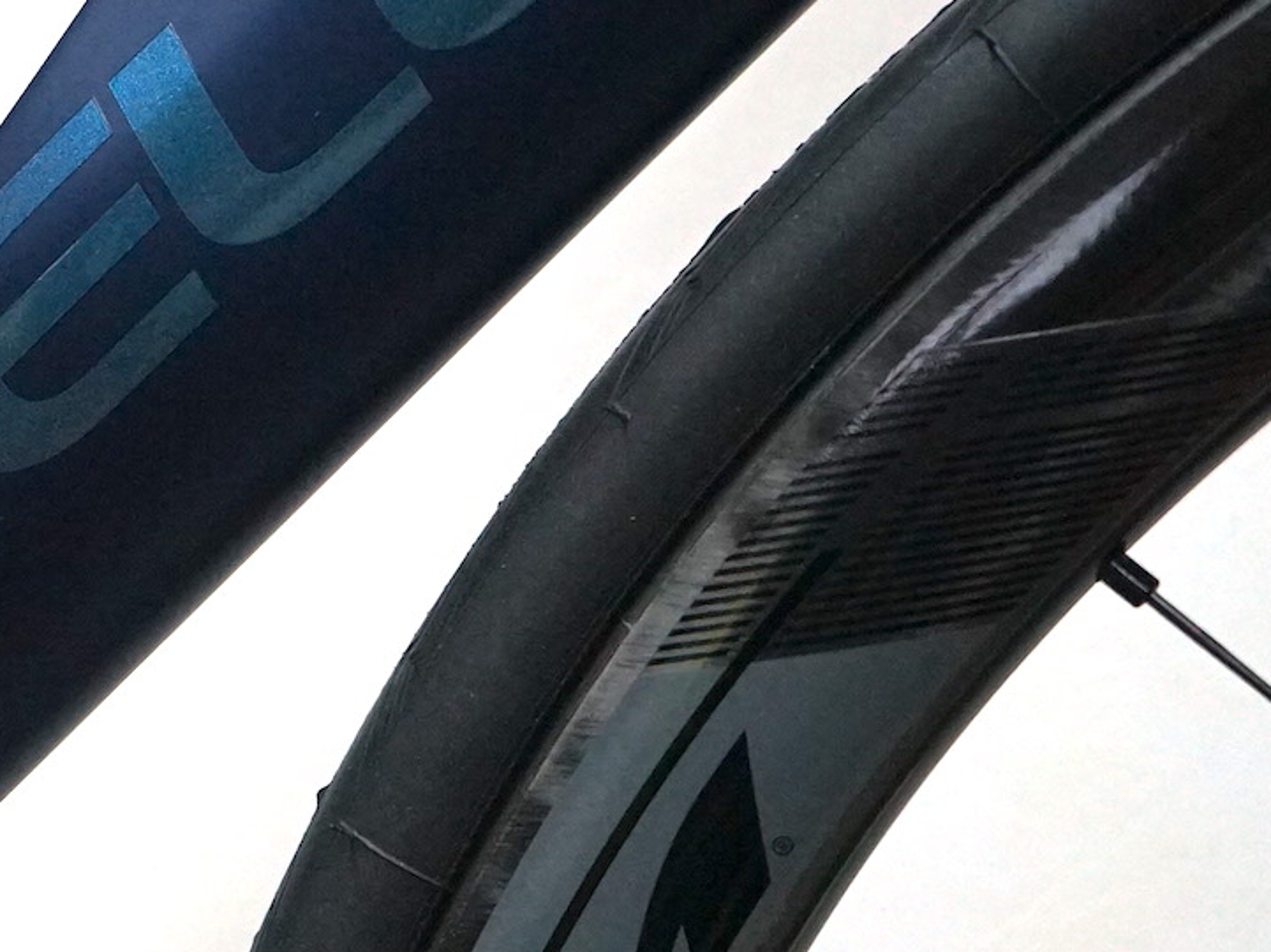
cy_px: 492
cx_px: -398
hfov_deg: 13.7
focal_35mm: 138
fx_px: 5064
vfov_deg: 10.7
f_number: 4.5
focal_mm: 46
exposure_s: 1/160
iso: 3200
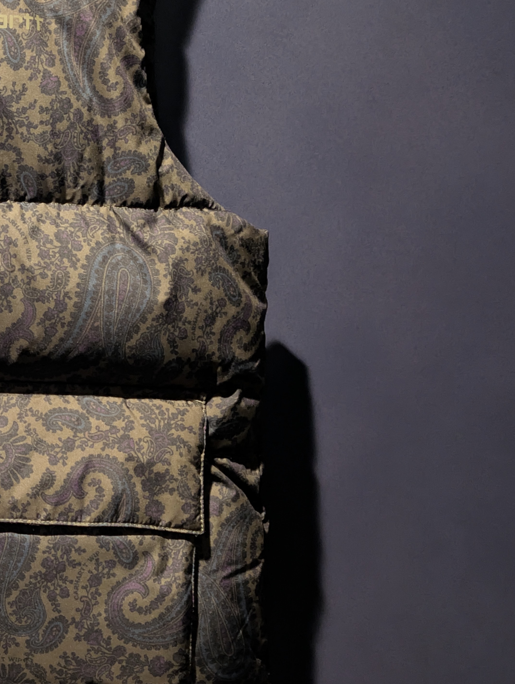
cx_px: -198
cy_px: 276
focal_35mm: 69
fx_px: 1365
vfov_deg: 28.1
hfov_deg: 19.3
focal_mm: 6.9
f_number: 1.68
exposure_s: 1/24
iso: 236
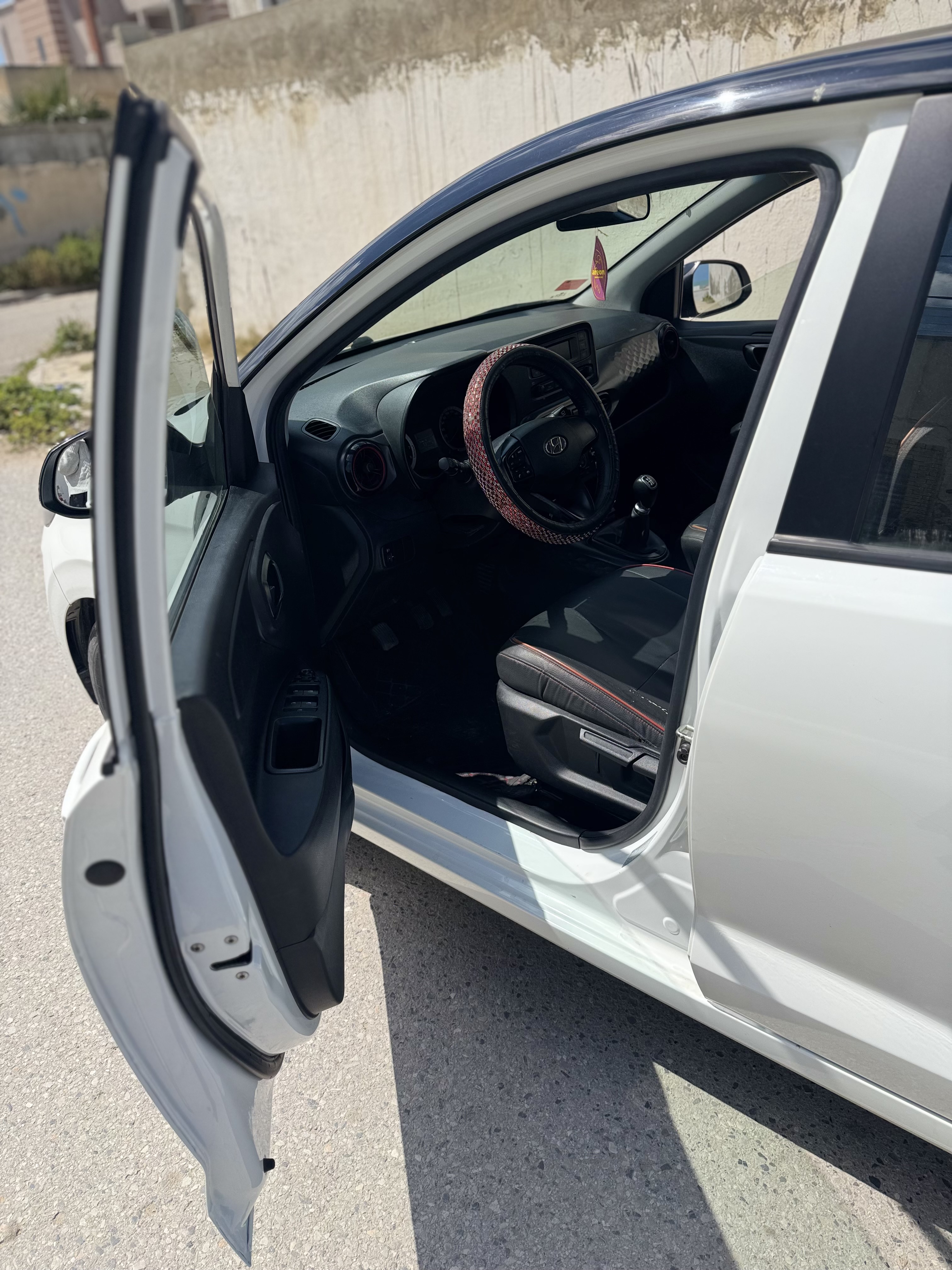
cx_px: 476
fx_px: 880
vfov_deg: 71.6
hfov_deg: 56.8
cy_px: 635
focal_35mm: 24
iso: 80
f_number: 1.78
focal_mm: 6.76
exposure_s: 1/6410
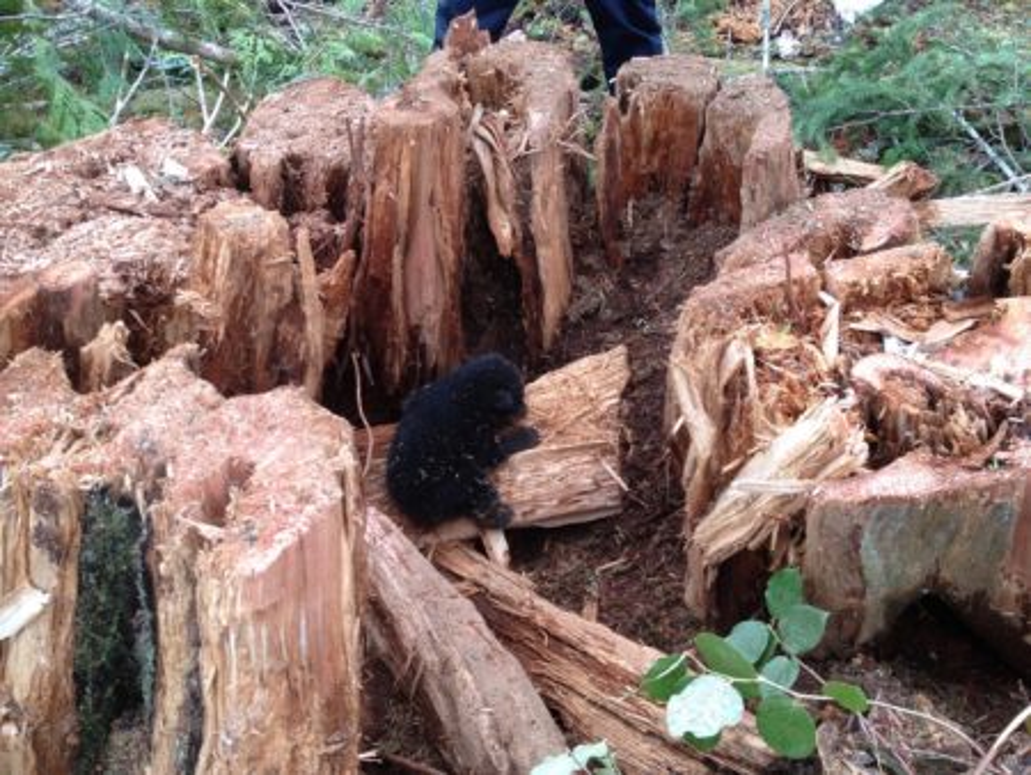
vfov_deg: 40.7
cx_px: 516
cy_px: 388
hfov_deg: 52.6
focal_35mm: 35
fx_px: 1043
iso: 64
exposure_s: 1/30
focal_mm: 4.28
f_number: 2.4
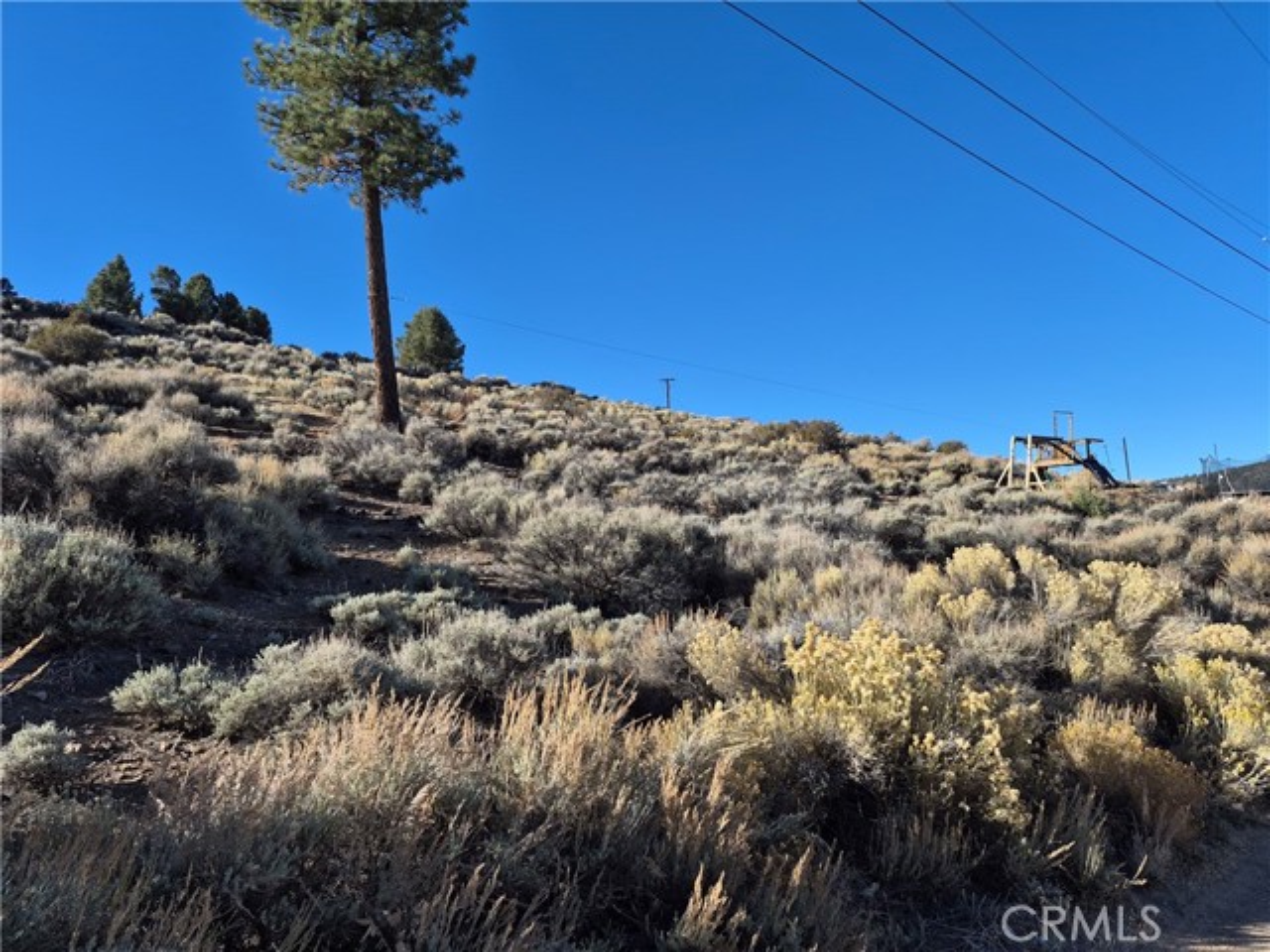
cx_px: 635
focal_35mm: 23
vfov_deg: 58.9
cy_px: 476
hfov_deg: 73.9
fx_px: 844
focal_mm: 5.4
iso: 80
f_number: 1.8
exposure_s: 1/3784
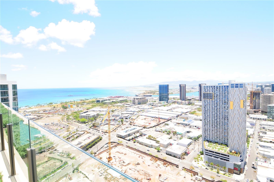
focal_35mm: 18
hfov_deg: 90.1
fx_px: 137
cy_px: 91
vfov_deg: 67.2
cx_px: 137
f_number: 9
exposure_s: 1/250
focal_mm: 12
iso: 400
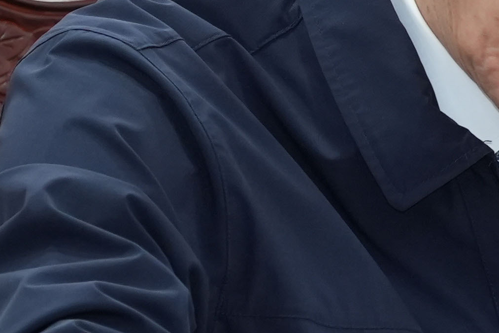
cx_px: 832
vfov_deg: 2.0
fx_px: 9396
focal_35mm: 678
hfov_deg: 3.0
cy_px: 349
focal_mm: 98
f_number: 5
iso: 1250
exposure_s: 1/125
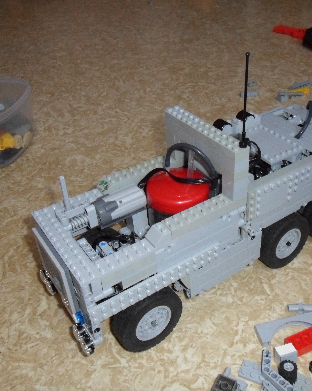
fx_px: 416
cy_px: 195
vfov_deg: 50.3
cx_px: 192
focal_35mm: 36
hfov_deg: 40.9
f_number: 3.5
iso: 400
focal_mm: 4.9
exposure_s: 1/45
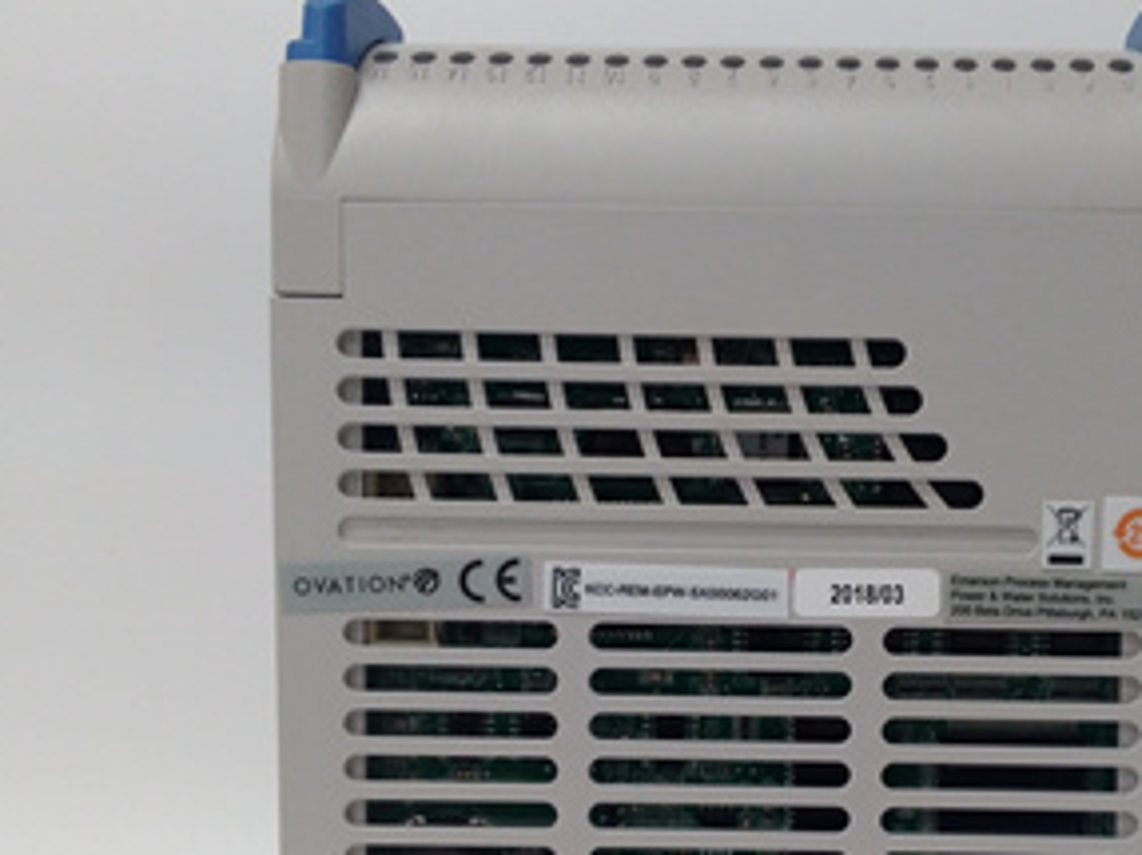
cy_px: 634
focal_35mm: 47
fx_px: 1550
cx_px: 808
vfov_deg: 30.4
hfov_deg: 39.7
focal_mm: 3.79
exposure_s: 1/33
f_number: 2
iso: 199
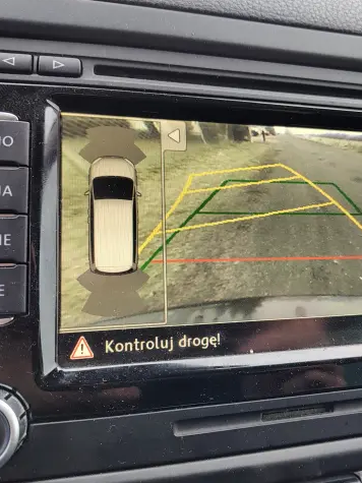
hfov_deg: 44.4
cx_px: 256
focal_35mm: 31
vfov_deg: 58.4
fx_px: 432
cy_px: 241
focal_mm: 5.56
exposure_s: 1/100
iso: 190
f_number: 1.8
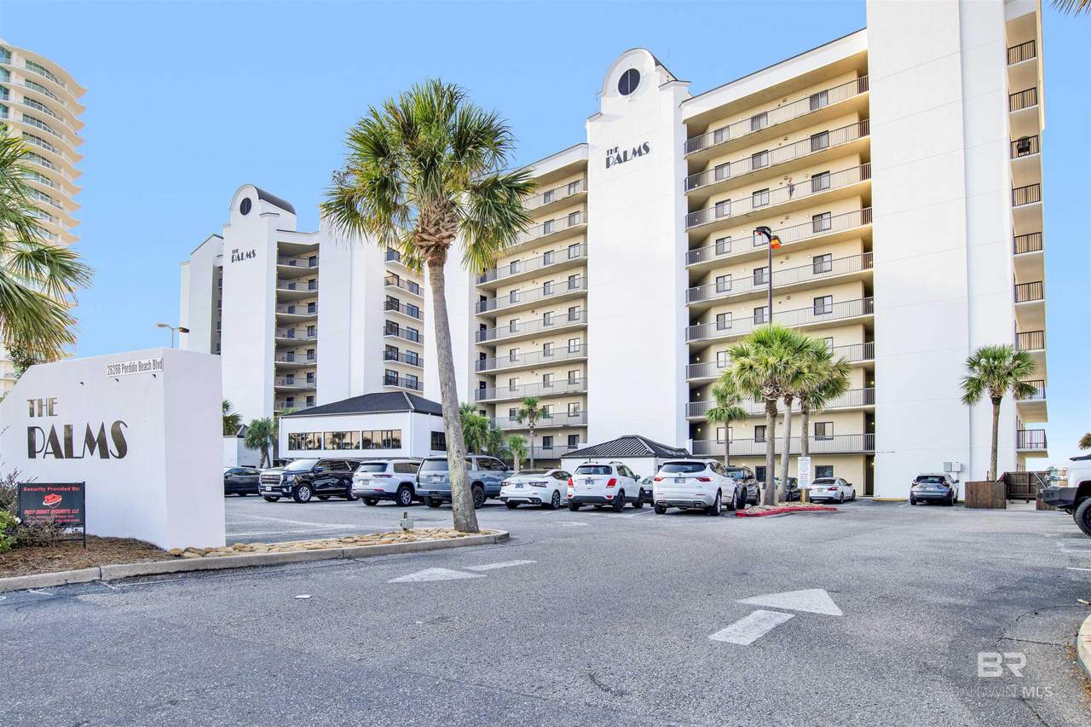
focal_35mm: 19
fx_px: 576
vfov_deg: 64.5
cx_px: 546
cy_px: 364
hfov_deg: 86.9
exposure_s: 1/160
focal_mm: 19
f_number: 11
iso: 200
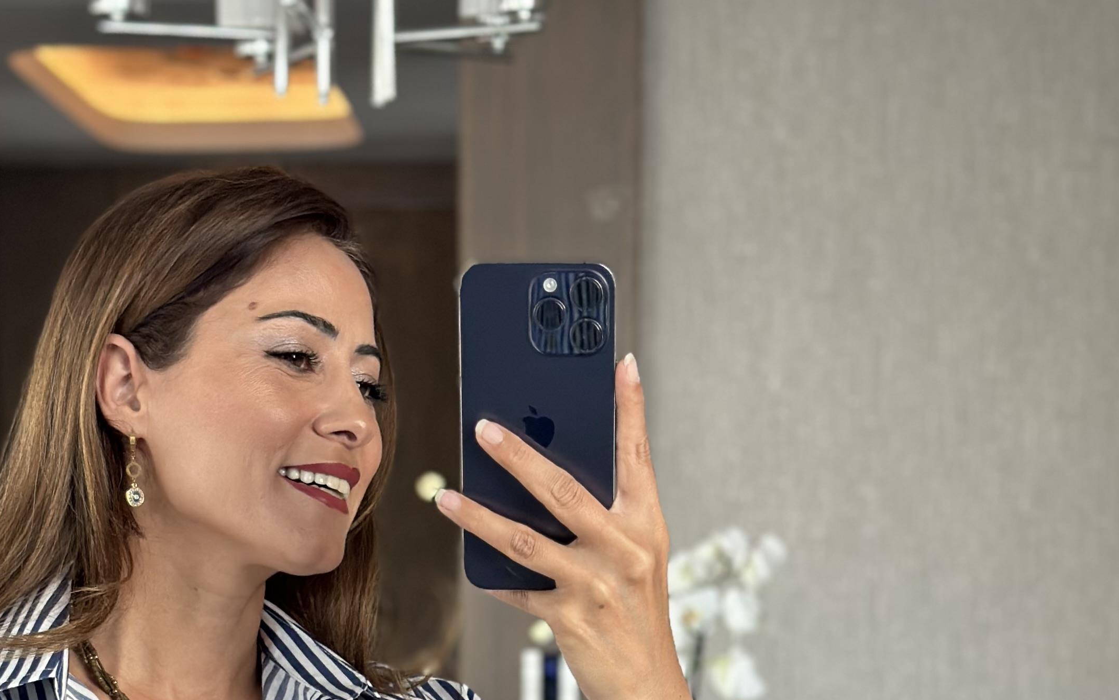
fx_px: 2928
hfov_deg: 21.6
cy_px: 954
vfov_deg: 13.1
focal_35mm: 96
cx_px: 371
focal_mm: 6.86
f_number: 1.78
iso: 125
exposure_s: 1/60
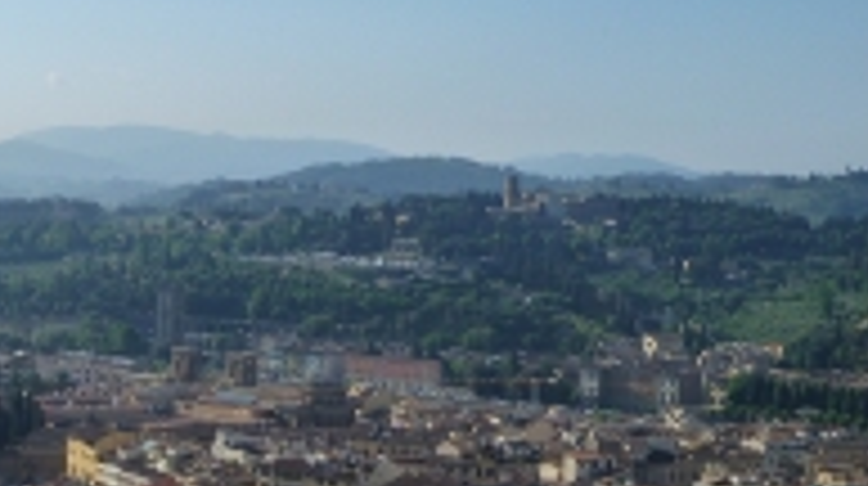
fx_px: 2138
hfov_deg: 22.5
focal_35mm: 93
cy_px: 178
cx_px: 130
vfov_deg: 13.0
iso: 125
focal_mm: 8.3
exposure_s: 1/500
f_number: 5.6
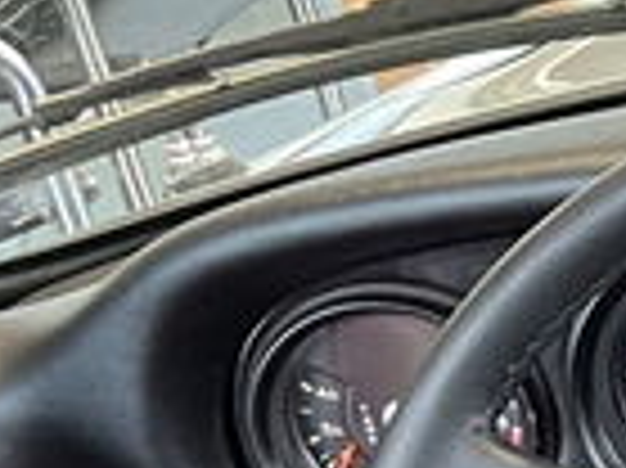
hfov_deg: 8.4
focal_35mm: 192
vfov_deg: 7.5
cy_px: 886
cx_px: 1964
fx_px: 3469
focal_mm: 5.1
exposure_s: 1/60
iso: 250
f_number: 1.6
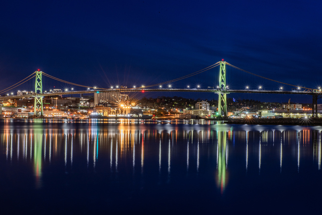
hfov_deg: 28.8
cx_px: 161
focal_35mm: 70
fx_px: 626
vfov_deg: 19.5
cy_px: 108
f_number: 22
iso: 100
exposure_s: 54
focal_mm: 70
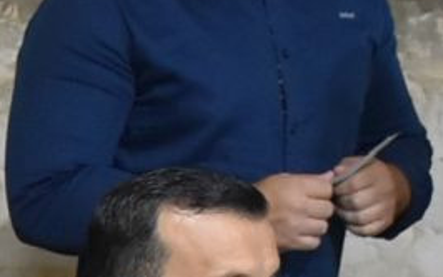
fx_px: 3053
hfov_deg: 8.0
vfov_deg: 5.0
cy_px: 710
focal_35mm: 253
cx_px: -375
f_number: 3.5
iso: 1800
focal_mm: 22
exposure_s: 1/60
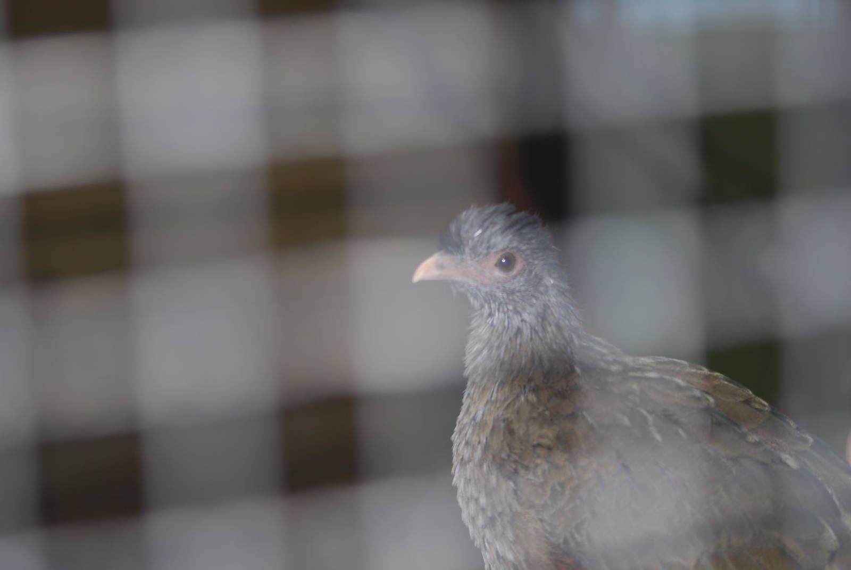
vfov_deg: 13.1
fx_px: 2485
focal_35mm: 105
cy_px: 285
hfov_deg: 19.4
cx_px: 426
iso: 100
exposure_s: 1/125
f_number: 4
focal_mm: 70
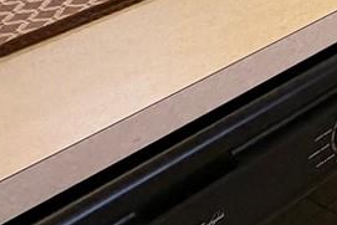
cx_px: 726
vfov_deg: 13.2
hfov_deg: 16.2
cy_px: -254
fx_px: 805
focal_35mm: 86
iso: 250
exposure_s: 1/120
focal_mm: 2.22
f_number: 2.2
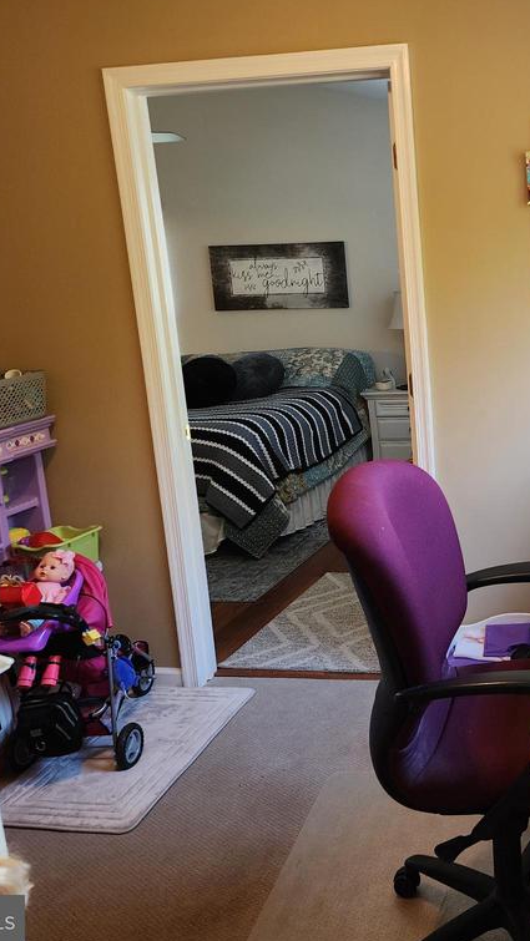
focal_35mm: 34
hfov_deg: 32.4
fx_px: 849
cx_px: 508
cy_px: 467
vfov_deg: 58.0
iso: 400
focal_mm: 6.4
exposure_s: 1/120
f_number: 1.8
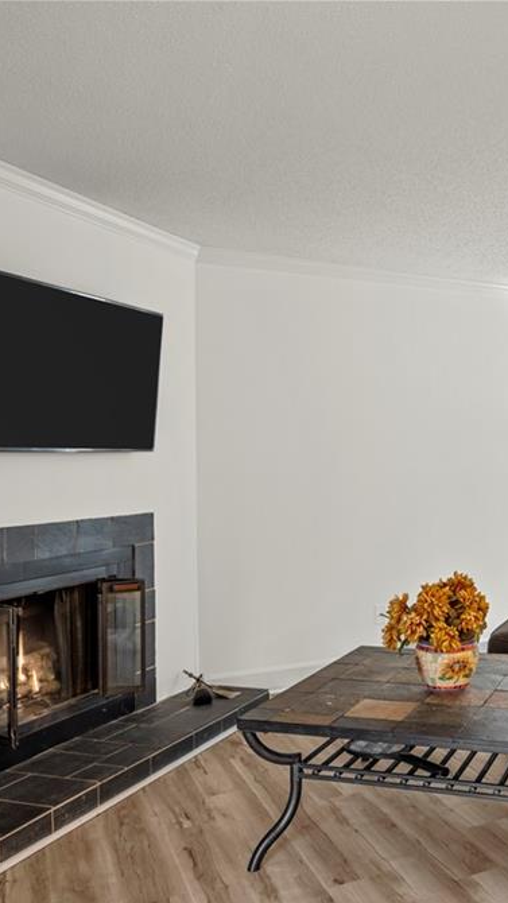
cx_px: 461
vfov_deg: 59.8
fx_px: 785
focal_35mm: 33
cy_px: 458
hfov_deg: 33.8
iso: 400
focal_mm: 20.5
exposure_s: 1/3
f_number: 8
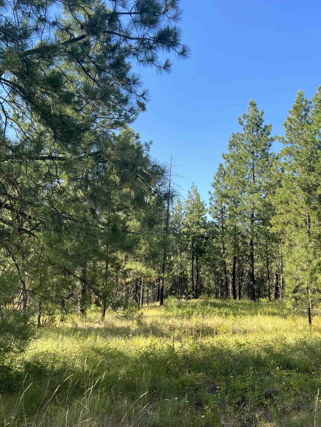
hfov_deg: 40.6
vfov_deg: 52.6
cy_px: 214
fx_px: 433
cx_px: 179
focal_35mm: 35
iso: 50
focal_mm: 5.7
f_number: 1.5
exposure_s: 1/1252
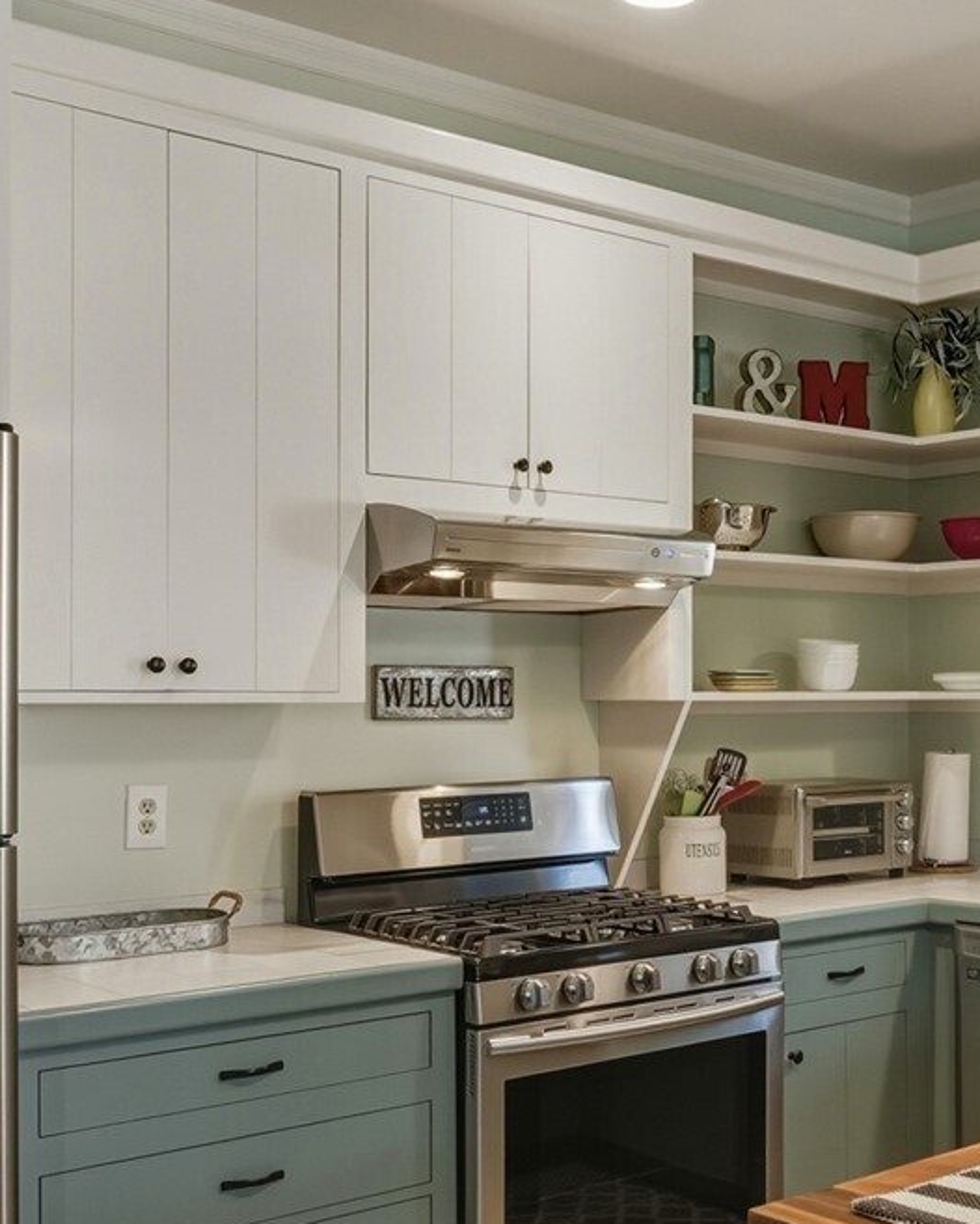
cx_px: 786
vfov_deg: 38.9
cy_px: 702
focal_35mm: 48
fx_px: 1728
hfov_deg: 30.9
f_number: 9
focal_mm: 19.7
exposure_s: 1/80
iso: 400
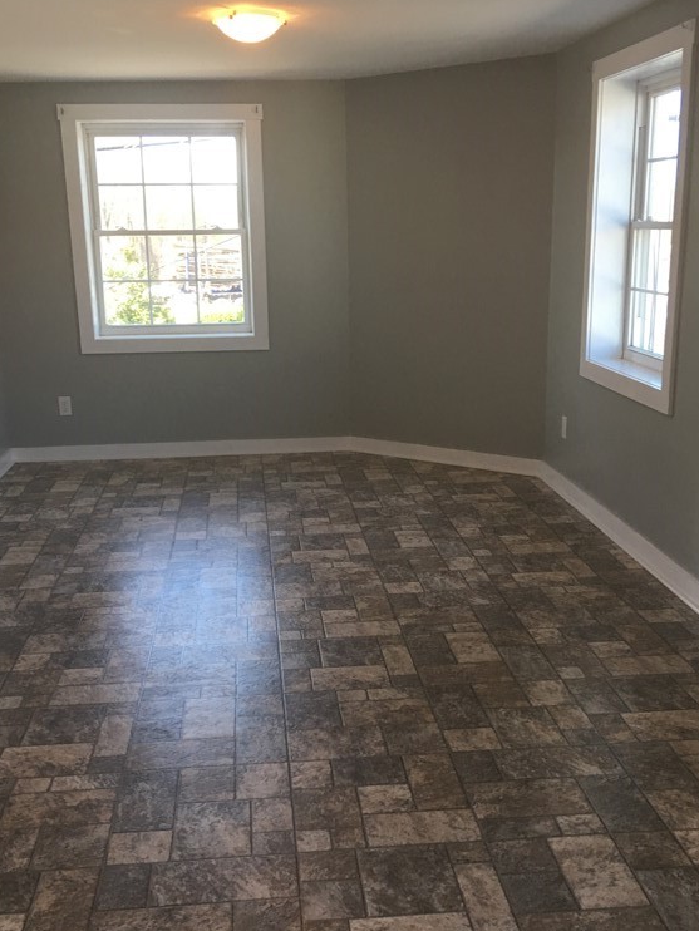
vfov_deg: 46.6
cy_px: 533
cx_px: 336
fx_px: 1076
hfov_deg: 36.0
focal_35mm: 40
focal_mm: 4.15
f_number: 2.2
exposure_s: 1/30
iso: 32
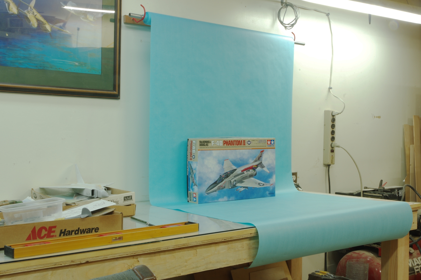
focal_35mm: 46
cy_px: 140
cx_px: 210
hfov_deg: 42.8
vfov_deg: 29.2
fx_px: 537
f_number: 32
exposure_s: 4
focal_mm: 31
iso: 100
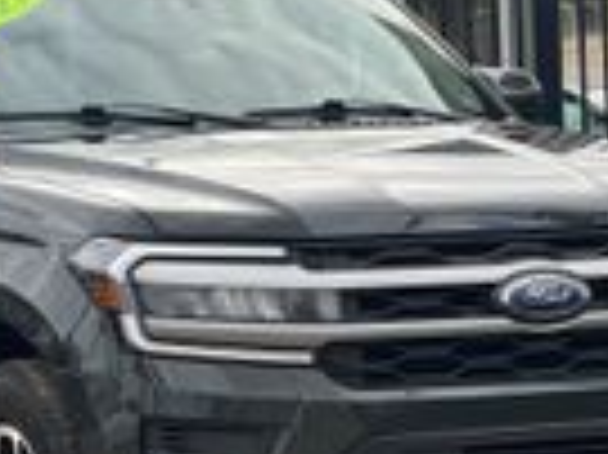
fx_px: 3615
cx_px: 99
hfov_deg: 9.6
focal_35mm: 206
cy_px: 121
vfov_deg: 7.2
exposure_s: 1/121
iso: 25
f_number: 2.8
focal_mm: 9
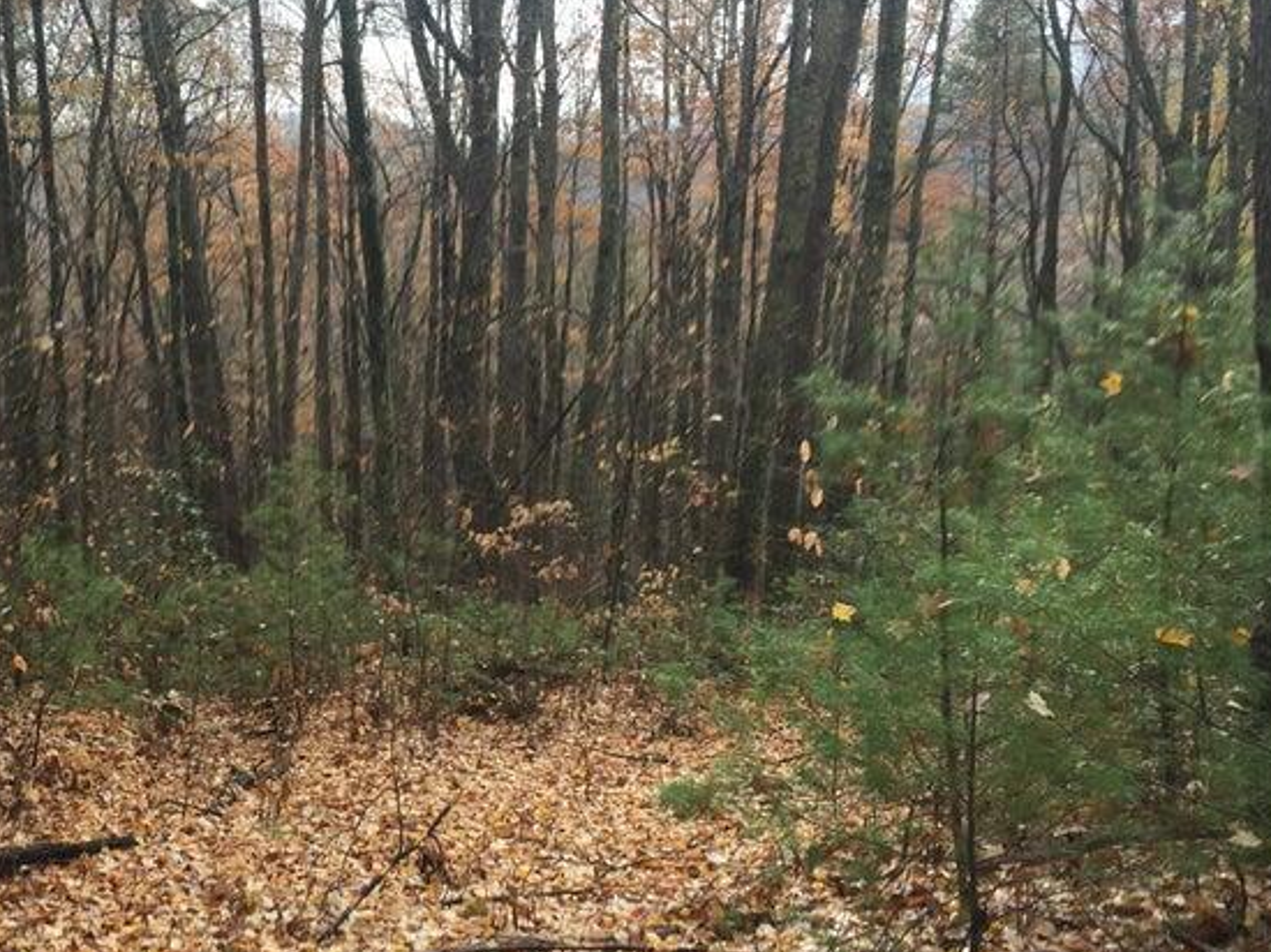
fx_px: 1652
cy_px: 617
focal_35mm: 45
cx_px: 369
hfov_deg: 41.2
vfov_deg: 32.0
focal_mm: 4.15
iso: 32
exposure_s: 1/206
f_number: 2.2
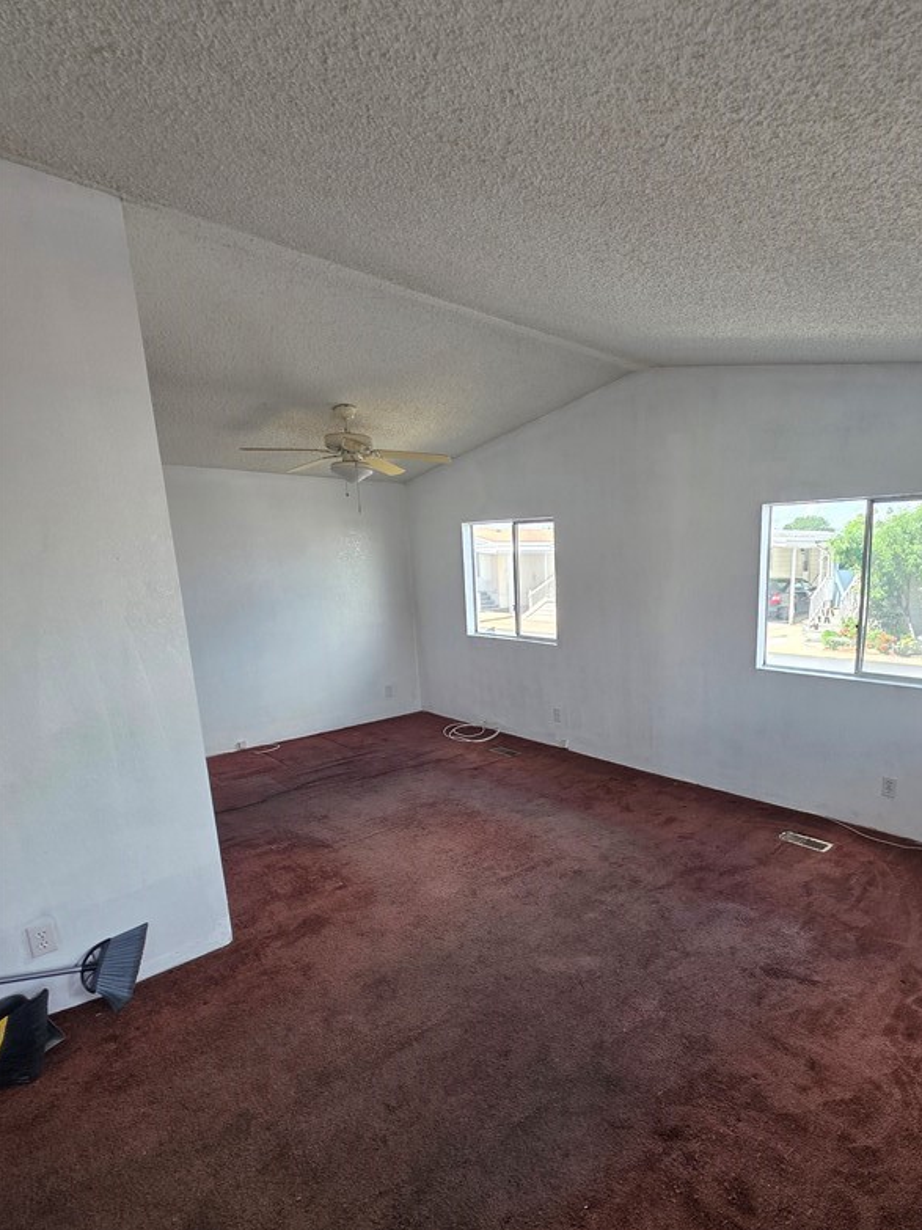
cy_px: 701
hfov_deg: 72.9
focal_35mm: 17
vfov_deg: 90.5
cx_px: 598
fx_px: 604
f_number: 1.9
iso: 32
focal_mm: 2.2
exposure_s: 1/120
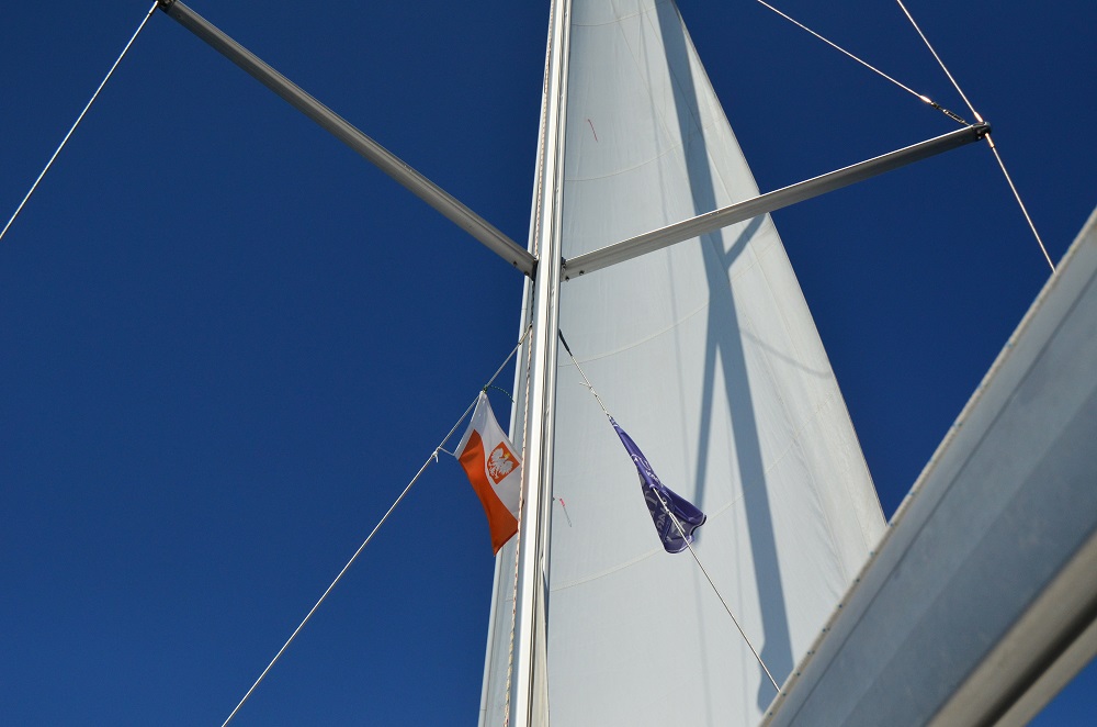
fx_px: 1095
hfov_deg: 53.2
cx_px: 548
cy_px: 364
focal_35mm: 36
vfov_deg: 36.7
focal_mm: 24
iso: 720
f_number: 5.6
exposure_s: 1/8000
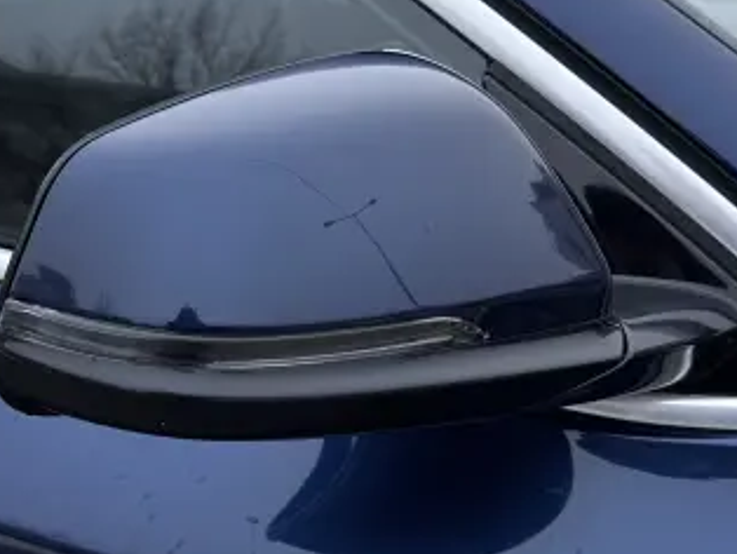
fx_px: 1172
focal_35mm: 55
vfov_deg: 26.6
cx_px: 352
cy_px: 249
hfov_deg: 34.9
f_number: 1.78
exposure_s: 1/121
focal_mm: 6.76
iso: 80
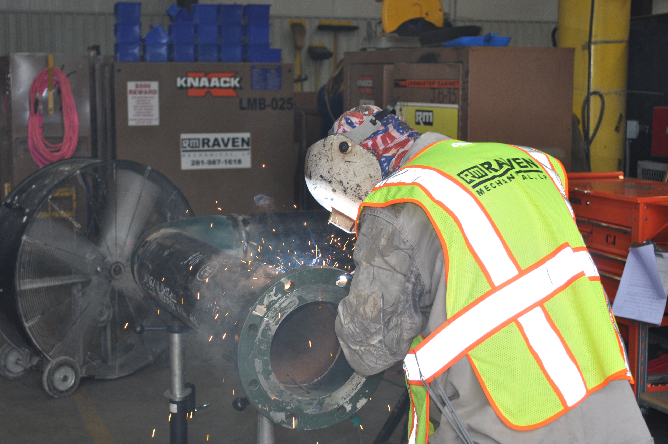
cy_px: 222
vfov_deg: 22.6
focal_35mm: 60
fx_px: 1112
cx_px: 334
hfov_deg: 33.4
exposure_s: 1/125
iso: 500
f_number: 5.3
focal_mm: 40
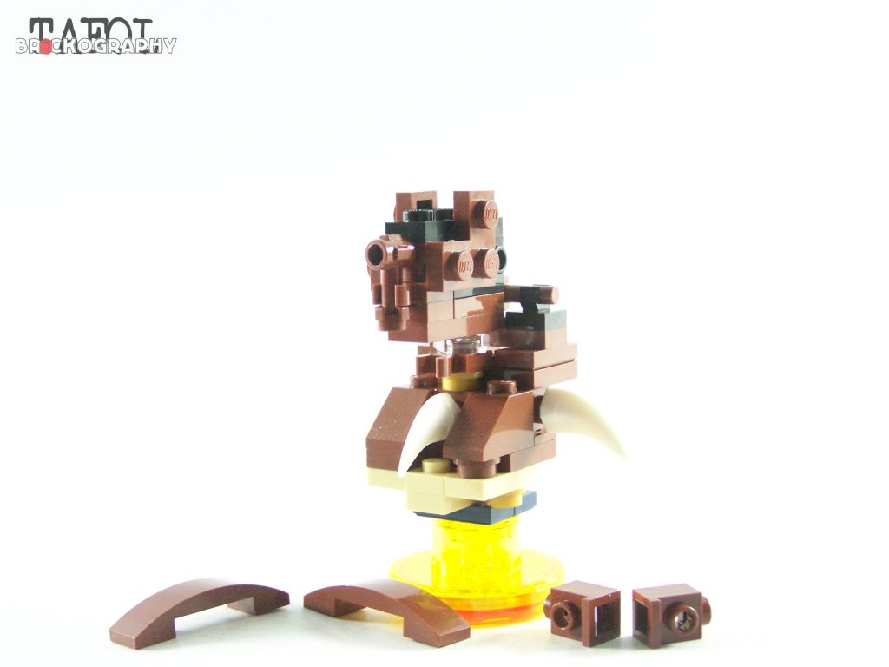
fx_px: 1515
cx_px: 444
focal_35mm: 59
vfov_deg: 24.8
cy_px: 334
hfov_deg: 32.7
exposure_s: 1/45
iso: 400
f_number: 3.1
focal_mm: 9.8
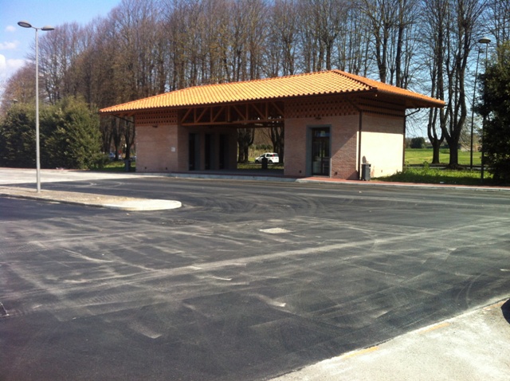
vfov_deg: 40.6
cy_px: 190
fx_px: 515
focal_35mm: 35
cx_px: 255
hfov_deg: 52.7
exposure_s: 1/736
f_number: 2.8
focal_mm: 3.85
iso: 80
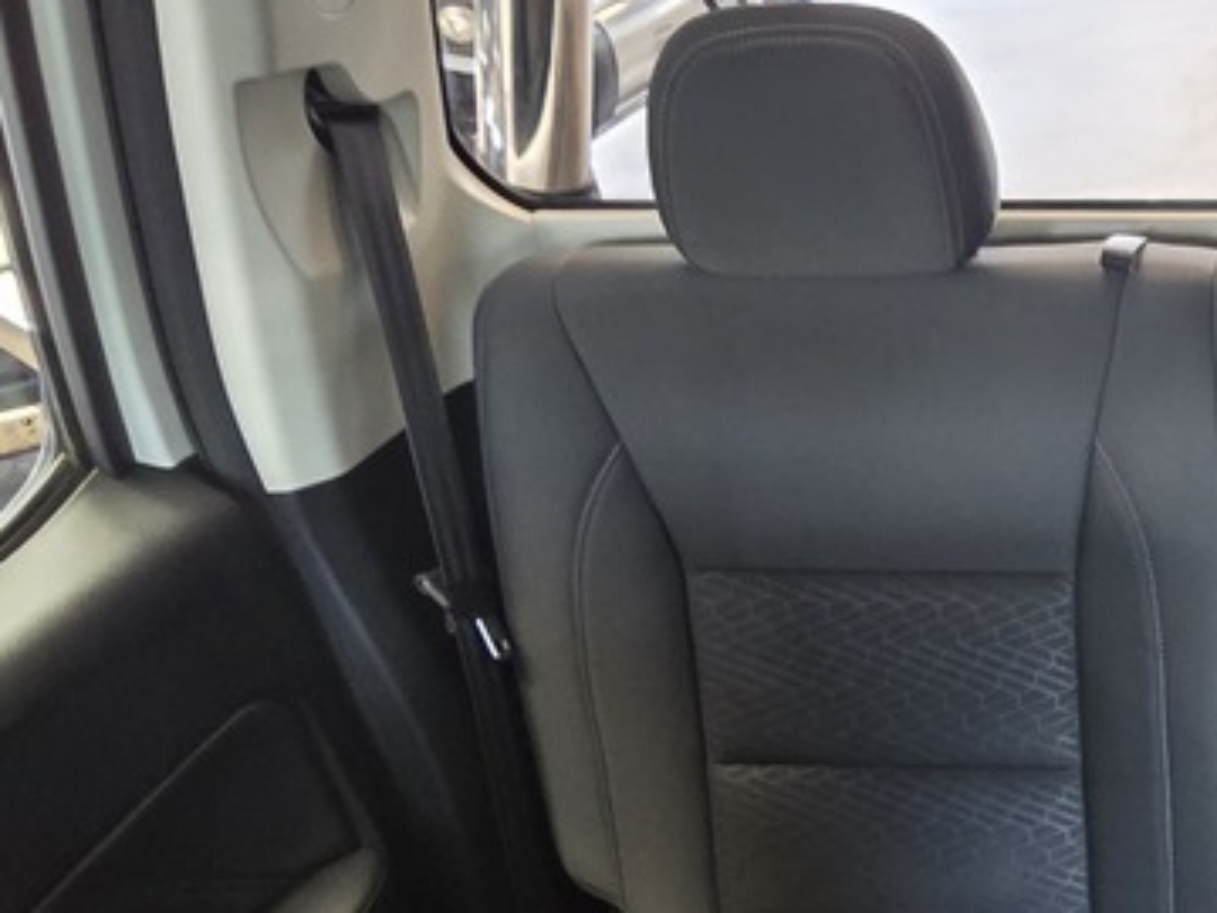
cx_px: 1403
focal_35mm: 37
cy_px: 768
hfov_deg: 39.0
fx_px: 1301
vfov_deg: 36.9
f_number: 2.2
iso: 500
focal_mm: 2.2
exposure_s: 1/50
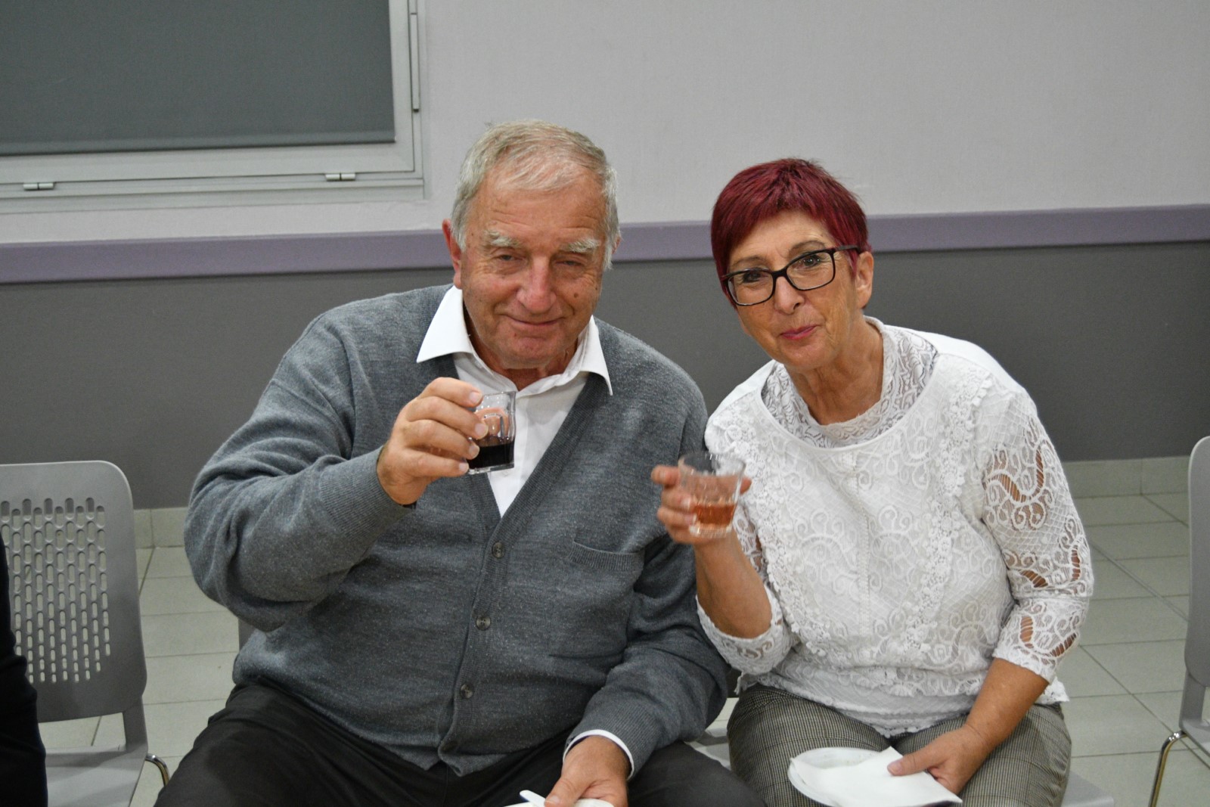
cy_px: 404
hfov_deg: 35.1
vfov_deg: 23.8
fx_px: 1916
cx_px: 605
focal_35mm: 57
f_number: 4.8
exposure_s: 1/60
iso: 3200
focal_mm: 38
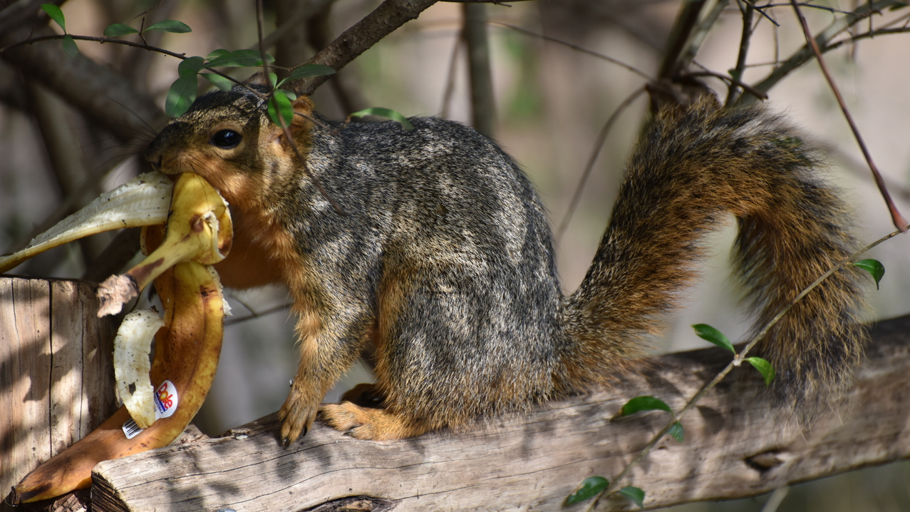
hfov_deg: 6.9
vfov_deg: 3.9
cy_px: 262
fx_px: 7600
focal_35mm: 315
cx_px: 455
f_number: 5.6
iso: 640
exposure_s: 1/640
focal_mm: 300
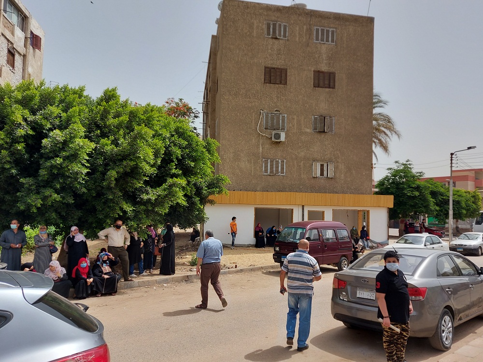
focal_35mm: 24
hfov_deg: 71.6
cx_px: 242
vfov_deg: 56.8
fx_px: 335
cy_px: 181
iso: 32
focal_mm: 5.23
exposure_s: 1/787
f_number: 1.8
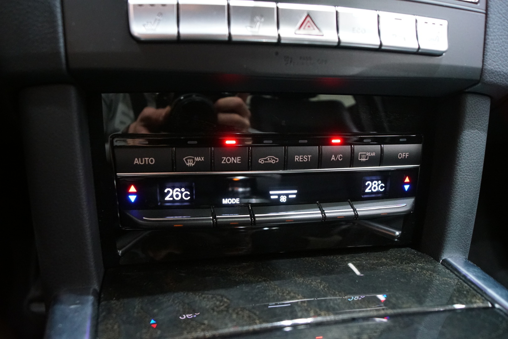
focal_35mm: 39
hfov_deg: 49.6
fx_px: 550
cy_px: 170
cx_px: 254
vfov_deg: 34.2
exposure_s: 1/25
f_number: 5
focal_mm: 26
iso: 3200
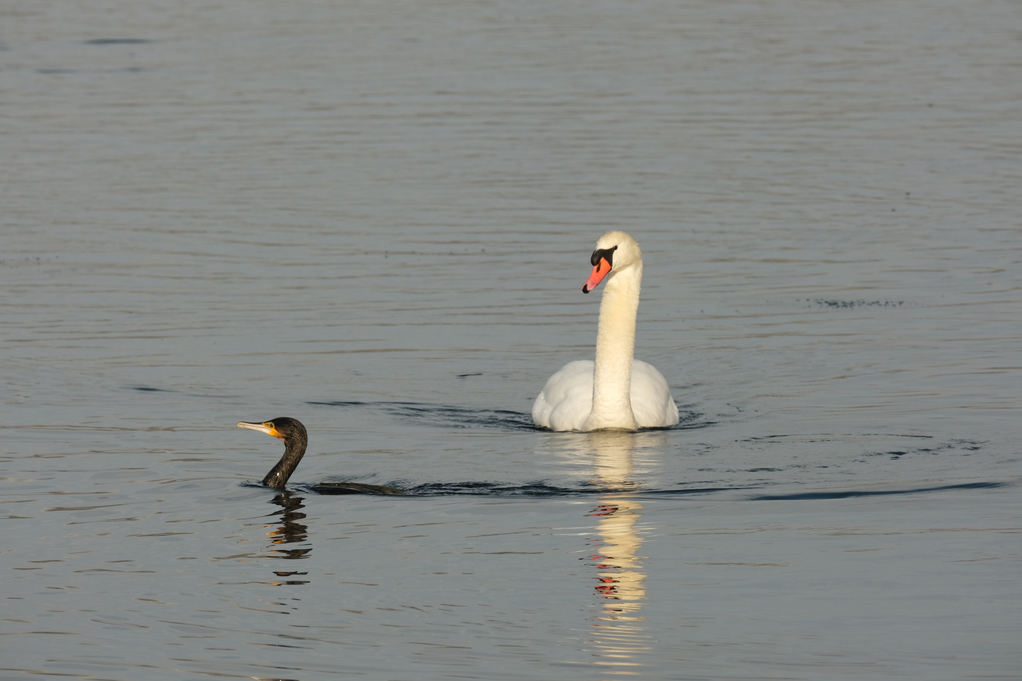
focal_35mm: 450
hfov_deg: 4.6
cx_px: 511
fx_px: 12774
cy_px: 340
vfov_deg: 3.1
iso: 500
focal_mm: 300
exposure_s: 1/900
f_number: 10
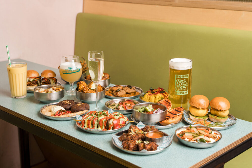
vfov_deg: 24.2
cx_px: 126
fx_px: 392
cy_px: 84
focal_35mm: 56
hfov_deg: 35.6
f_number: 5.6
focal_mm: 56
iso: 320
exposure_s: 1/125
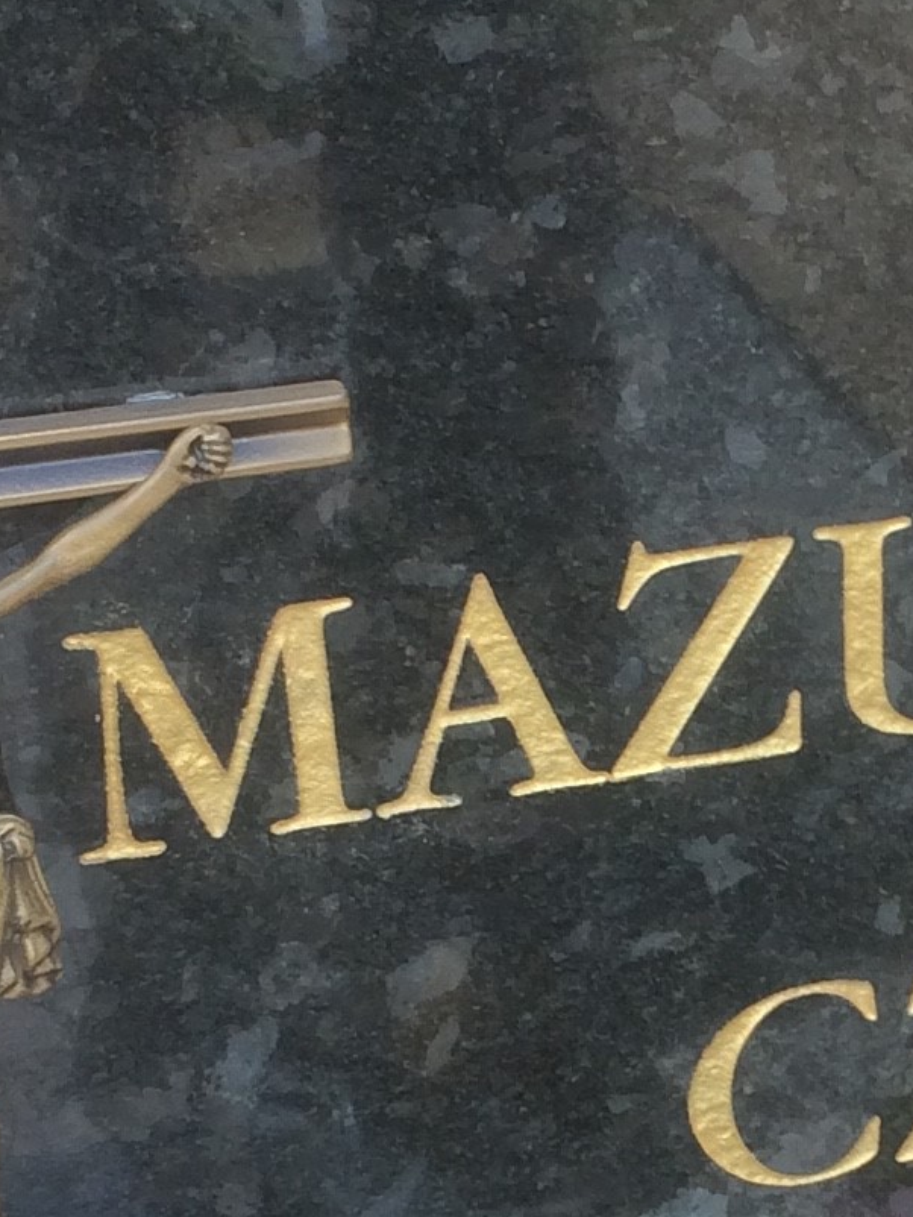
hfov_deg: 12.4
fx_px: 4147
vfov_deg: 16.5
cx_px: 992
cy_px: 1052
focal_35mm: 118
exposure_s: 1/105
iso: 32
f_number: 2.2
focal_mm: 4.15
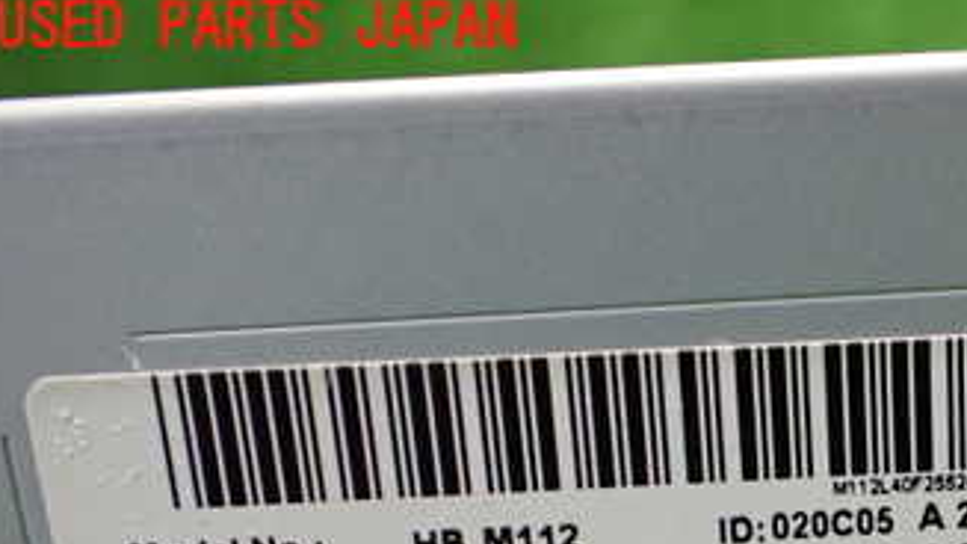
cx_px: 866
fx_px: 1539
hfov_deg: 33.1
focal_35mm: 60
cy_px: 656
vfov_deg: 18.9
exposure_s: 1/125
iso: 800
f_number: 2.3
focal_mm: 5.4
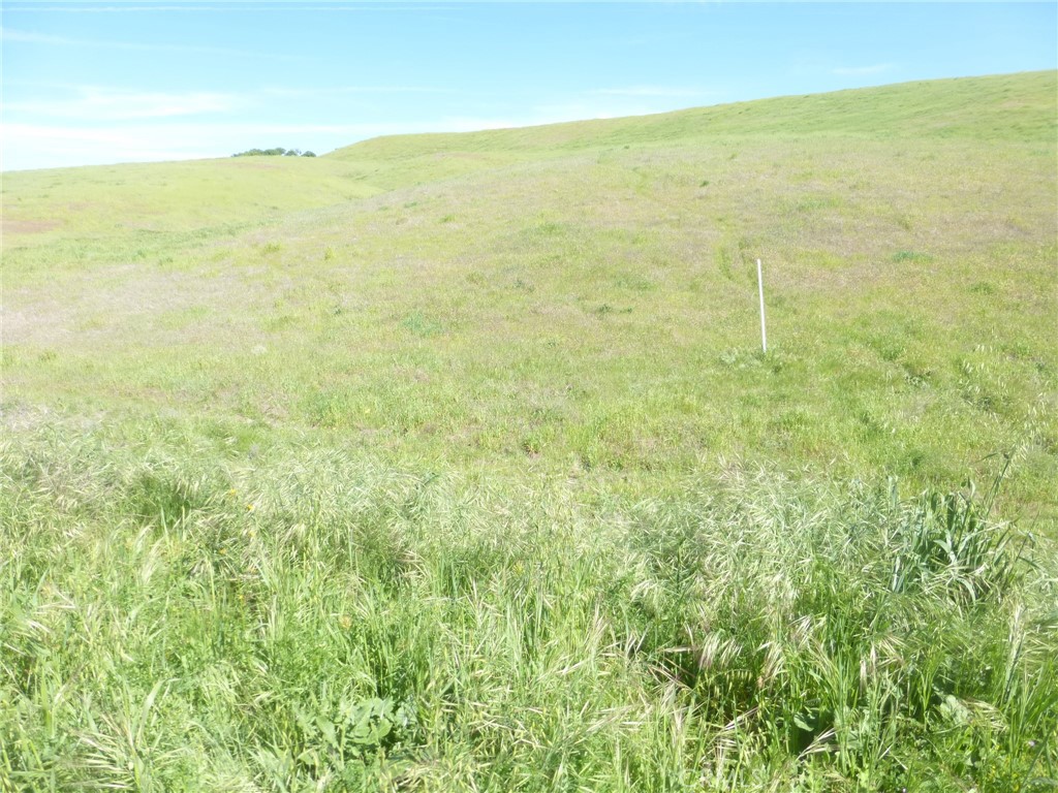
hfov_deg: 71.6
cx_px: 529
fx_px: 734
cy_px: 396
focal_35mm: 24
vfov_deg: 56.8
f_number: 4
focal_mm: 4.3
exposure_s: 1/320
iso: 100
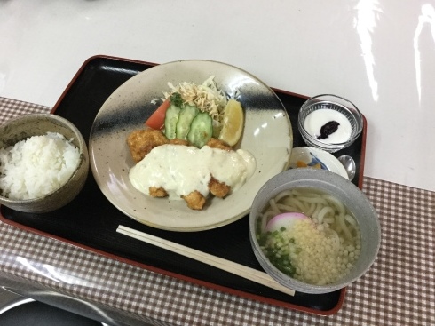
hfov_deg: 58.4
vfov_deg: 45.4
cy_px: 163
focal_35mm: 31
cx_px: 218
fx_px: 389
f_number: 2.4
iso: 160
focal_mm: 3.3
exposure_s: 1/30
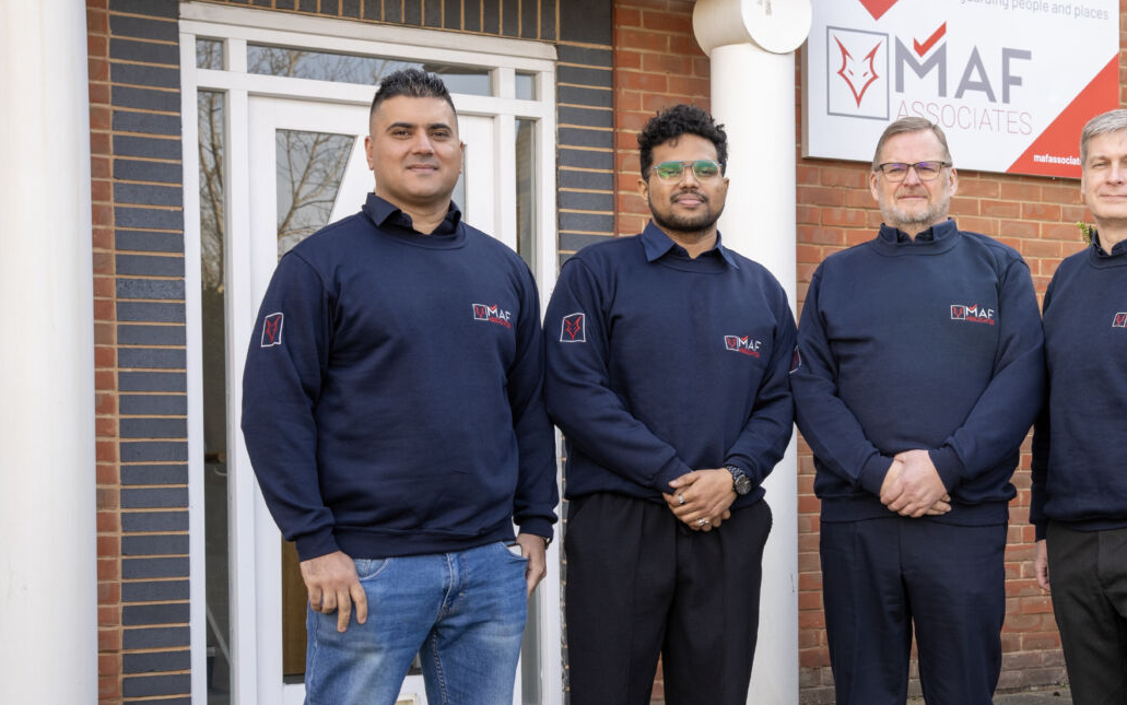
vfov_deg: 19.1
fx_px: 2089
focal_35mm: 68
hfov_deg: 29.7
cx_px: 854
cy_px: 507
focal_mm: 43
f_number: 5.6
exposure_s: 1/160
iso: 200
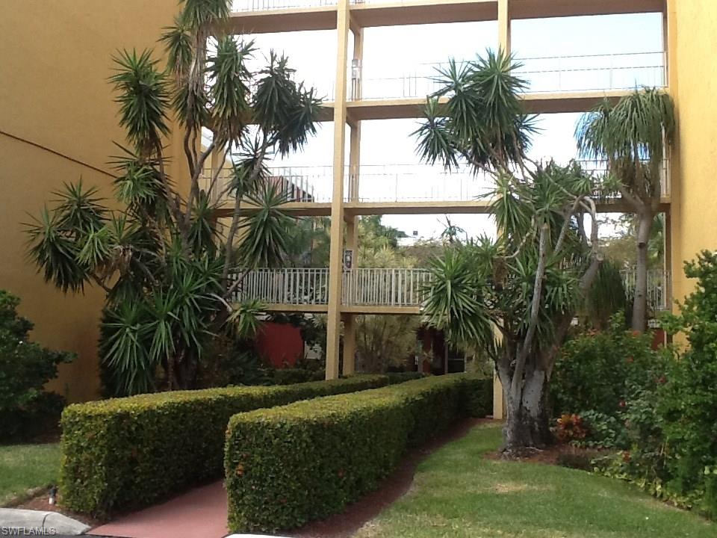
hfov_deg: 42.9
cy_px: 269
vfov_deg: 32.9
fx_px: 911
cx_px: 358
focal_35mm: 44
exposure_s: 1/393
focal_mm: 2.03
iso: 40
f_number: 2.4
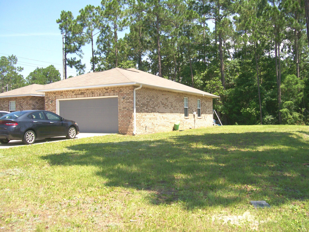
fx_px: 321
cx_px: 154
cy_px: 116
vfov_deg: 39.7
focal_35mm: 36
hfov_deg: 51.4
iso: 80
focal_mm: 6
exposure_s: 1/808
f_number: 2.7
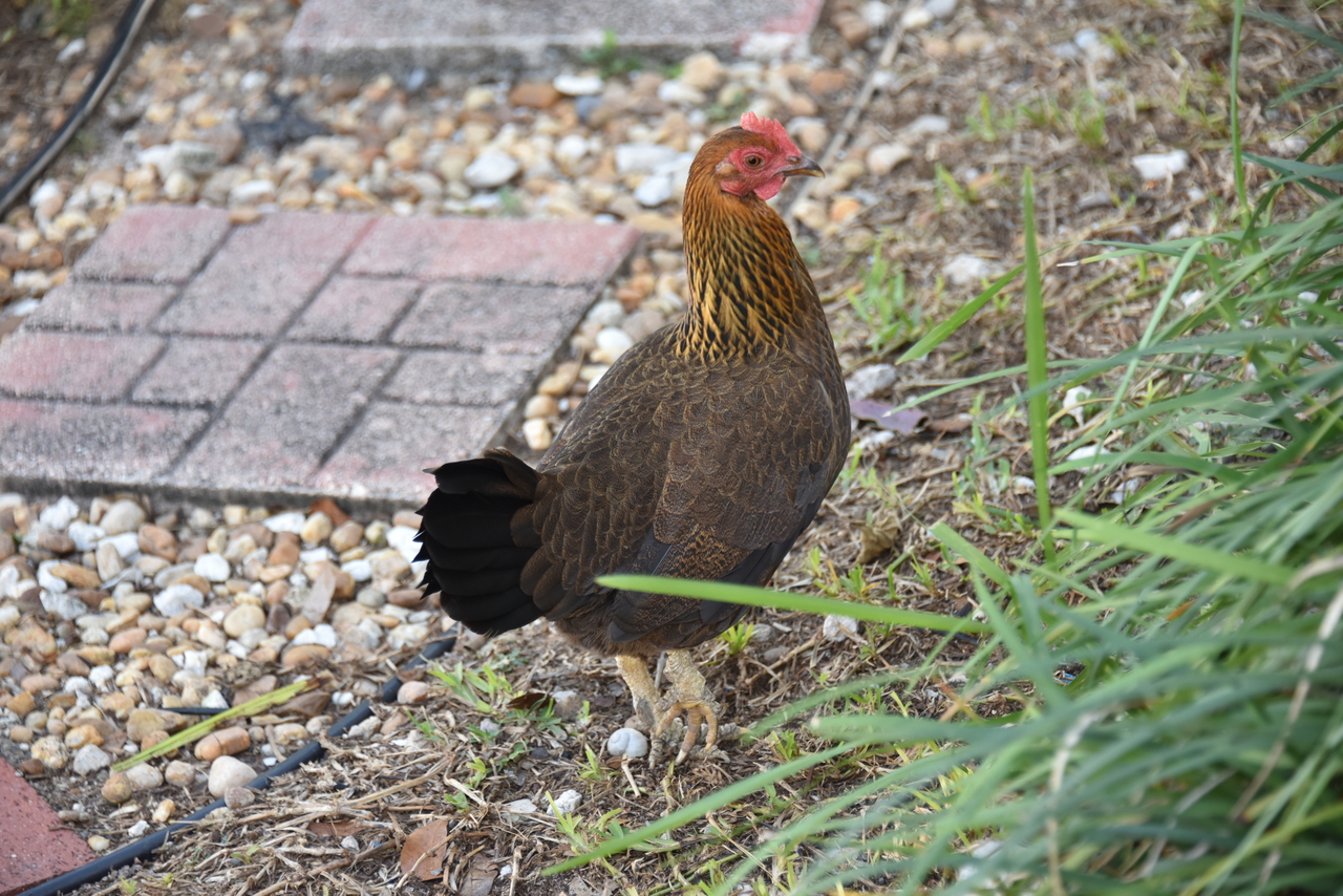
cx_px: 672
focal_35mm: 160
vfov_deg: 8.6
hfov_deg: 12.8
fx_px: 5970
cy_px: 448
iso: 800
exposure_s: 1/320
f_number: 5.6
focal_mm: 160
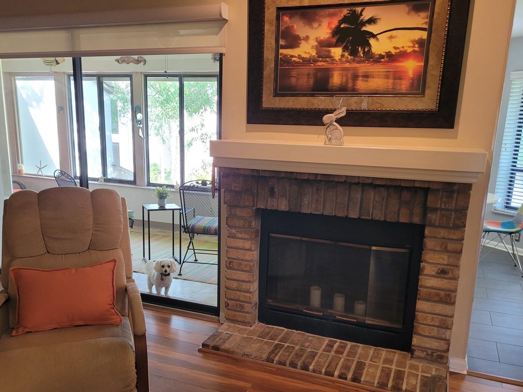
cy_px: 231
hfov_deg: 58.4
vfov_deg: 45.2
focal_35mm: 31
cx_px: 263
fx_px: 468
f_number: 1.8
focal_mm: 5.4
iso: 200
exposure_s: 1/60
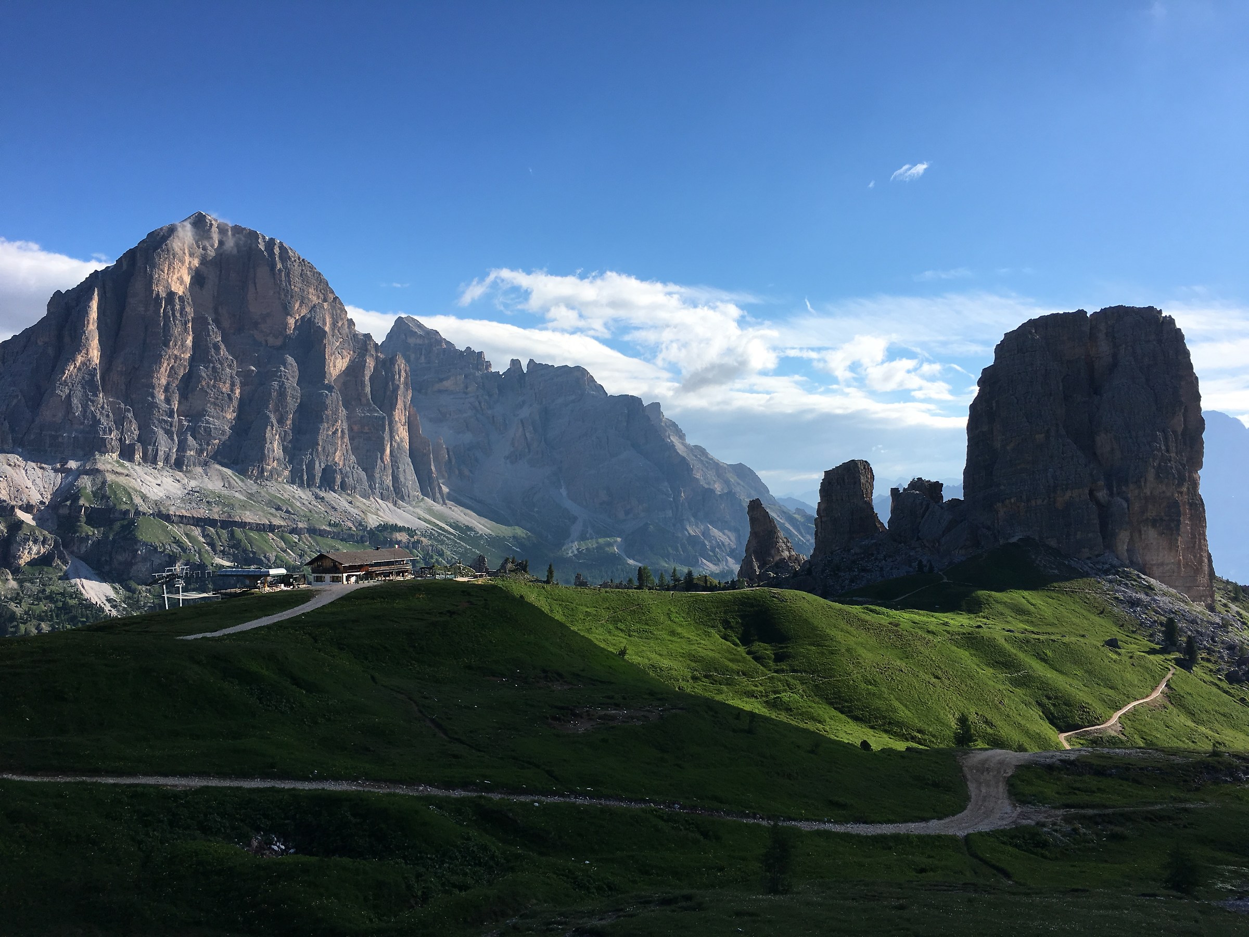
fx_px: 1046
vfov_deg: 48.2
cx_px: 624
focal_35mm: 29
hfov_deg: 61.7
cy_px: 468
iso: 25
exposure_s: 1/1748
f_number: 2.2
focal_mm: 4.15
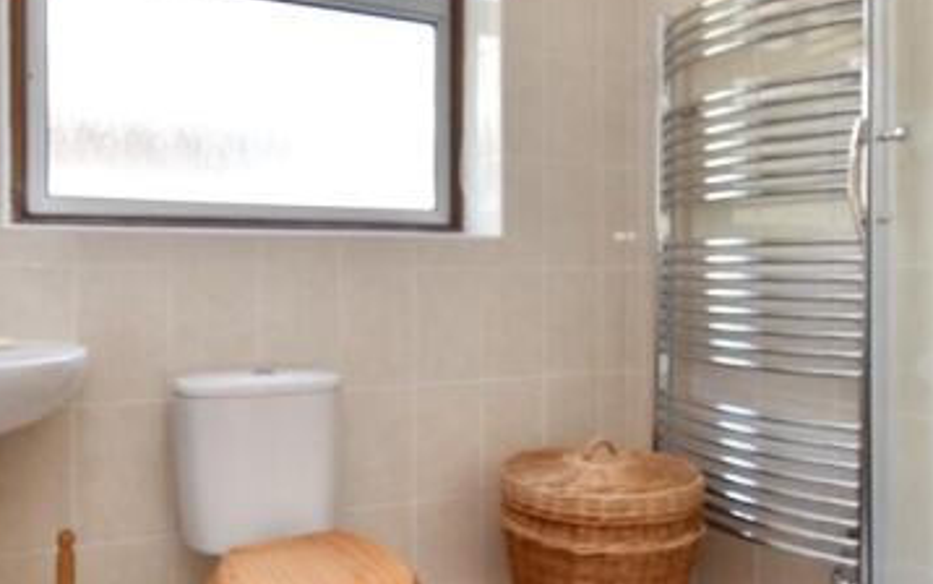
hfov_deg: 66.3
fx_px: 712
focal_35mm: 28
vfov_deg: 44.6
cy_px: 280
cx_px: 416
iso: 800
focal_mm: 10
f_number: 7.1
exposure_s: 1/80
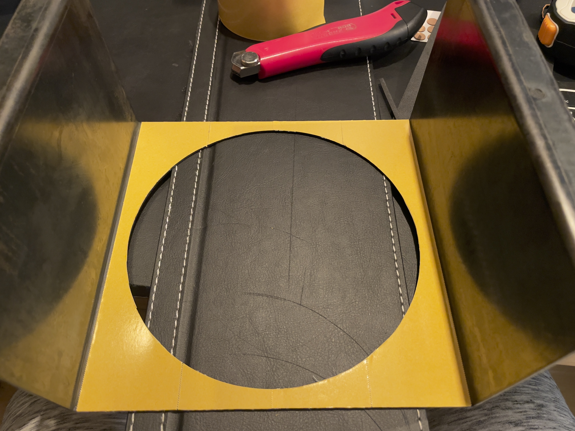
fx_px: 432
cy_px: 216
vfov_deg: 53.1
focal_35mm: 26
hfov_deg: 67.3
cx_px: 288
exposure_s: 1/33
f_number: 1.6
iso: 500
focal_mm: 4.2
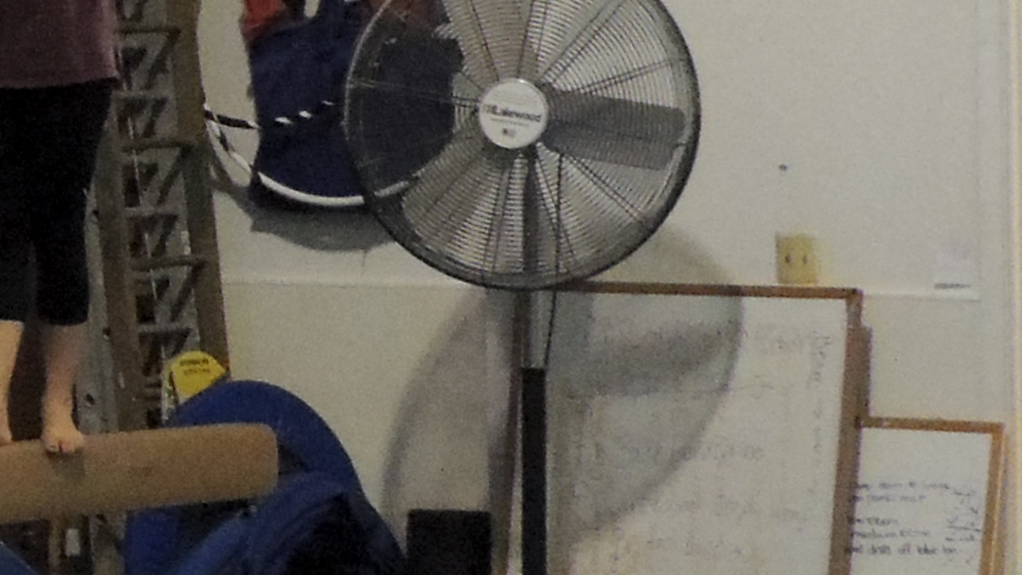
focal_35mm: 180
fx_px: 4878
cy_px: 49
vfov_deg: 6.7
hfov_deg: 11.1
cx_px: -860
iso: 1600
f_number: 3.3
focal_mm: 7.1
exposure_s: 1/30
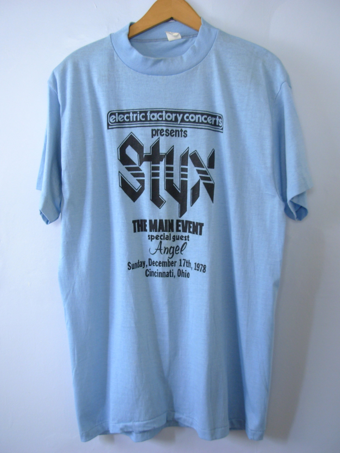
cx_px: 170
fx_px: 498
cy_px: 226
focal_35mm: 38
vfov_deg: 49.0
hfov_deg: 37.7
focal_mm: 6.3
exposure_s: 1/18
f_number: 2.9
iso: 50
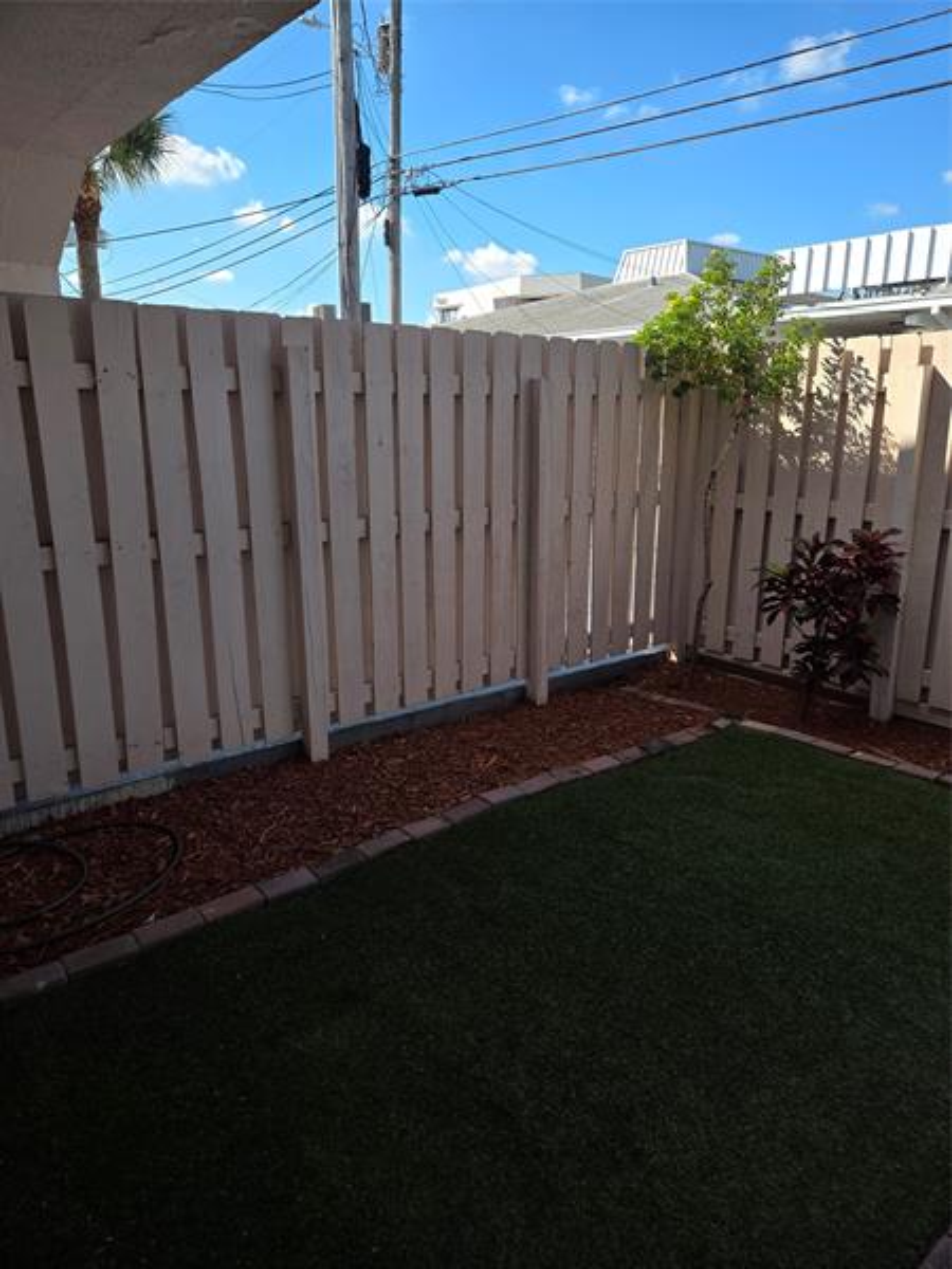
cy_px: 634
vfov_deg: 73.9
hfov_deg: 58.9
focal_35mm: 23
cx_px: 476
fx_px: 843
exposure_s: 1/914
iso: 25
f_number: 1.8
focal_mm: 5.4
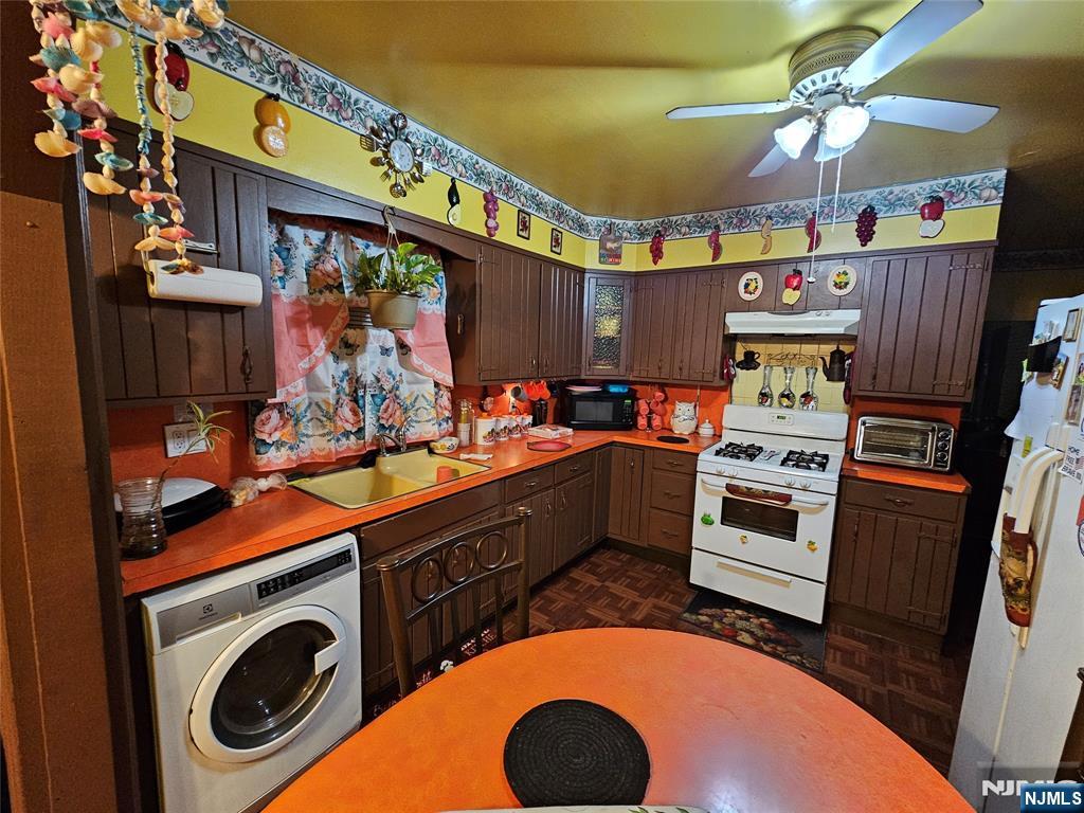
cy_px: 406
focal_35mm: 13
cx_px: 542
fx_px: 407
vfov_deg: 89.9
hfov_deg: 106.2
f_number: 2.2
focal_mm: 2.2
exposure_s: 1/30
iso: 640
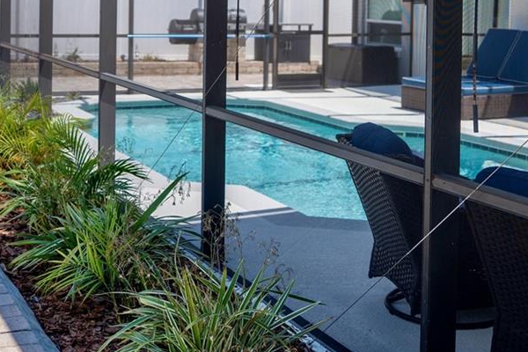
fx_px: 939
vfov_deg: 20.7
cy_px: 15
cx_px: 291
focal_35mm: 64
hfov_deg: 31.4
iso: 50
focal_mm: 24
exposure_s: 1/500
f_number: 2.8
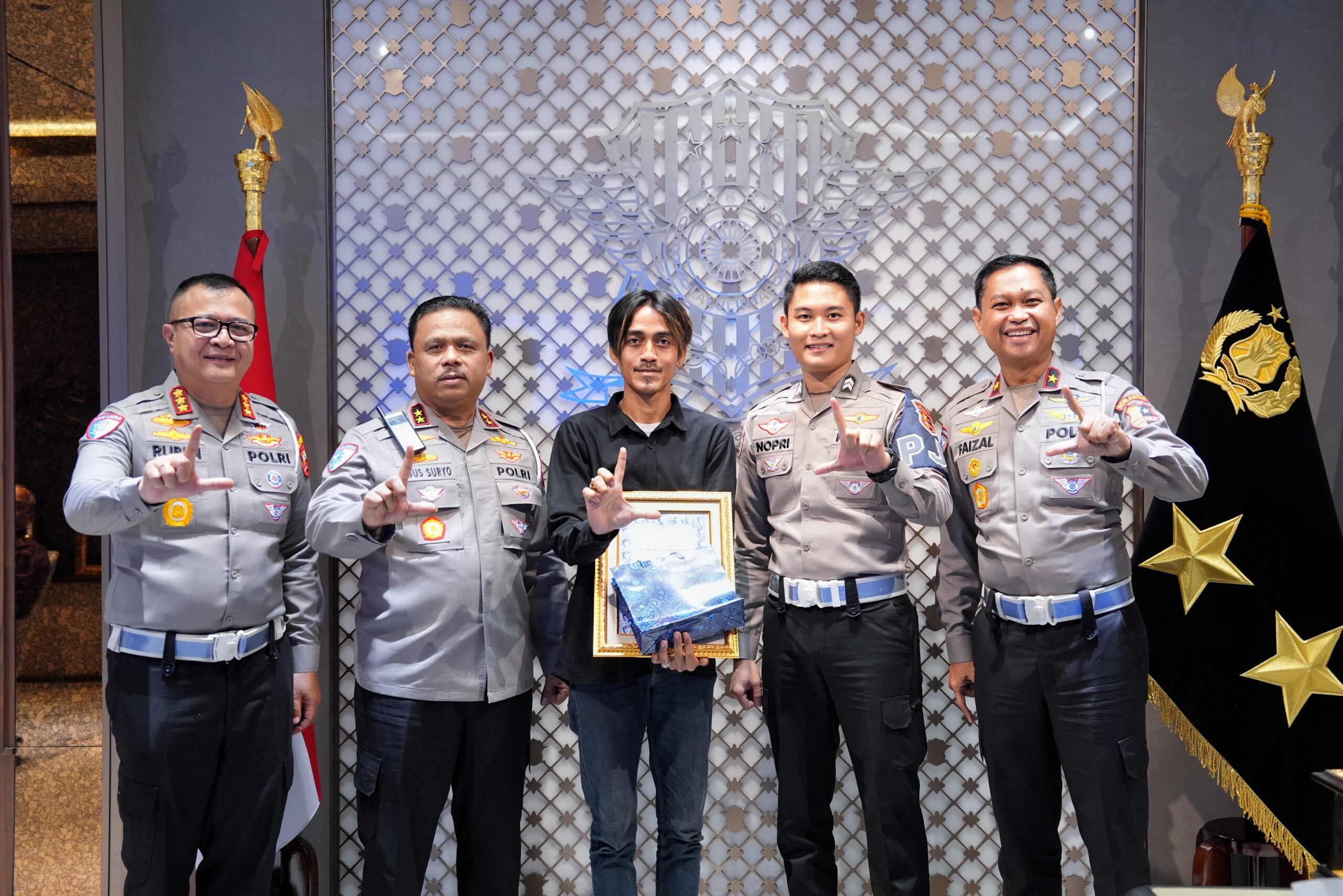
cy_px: 448
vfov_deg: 32.6
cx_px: 672
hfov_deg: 47.4
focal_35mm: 41
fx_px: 1530
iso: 2000
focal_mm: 41
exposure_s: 1/200
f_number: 2.8
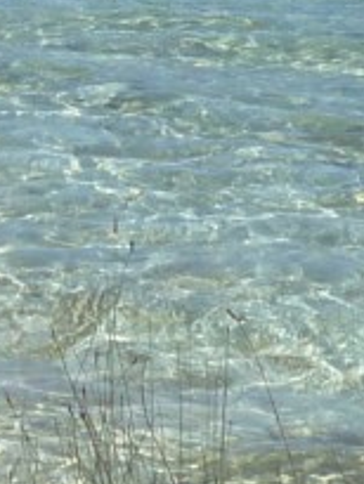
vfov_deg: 9.6
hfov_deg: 7.5
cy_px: -366
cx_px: 5
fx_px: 2759
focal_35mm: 197
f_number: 9
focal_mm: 5
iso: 100
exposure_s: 1/160
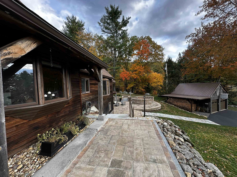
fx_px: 96
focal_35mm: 14
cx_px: 118
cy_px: 88
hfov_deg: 102.1
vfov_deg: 85.7
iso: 40
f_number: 2.2
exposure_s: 1/233
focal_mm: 2.22
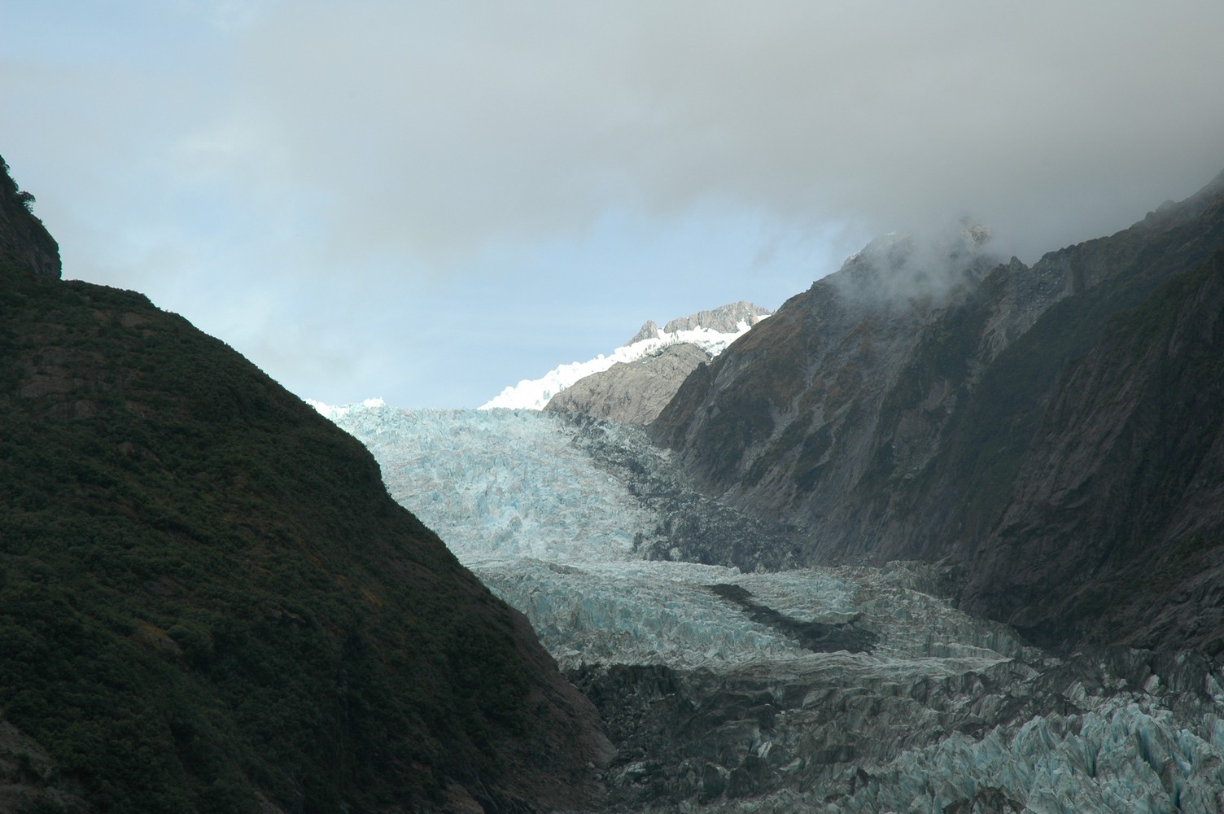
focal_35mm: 105
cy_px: 407
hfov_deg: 19.5
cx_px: 612
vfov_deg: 13.0
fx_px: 3567
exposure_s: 1/250
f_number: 11
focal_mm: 70
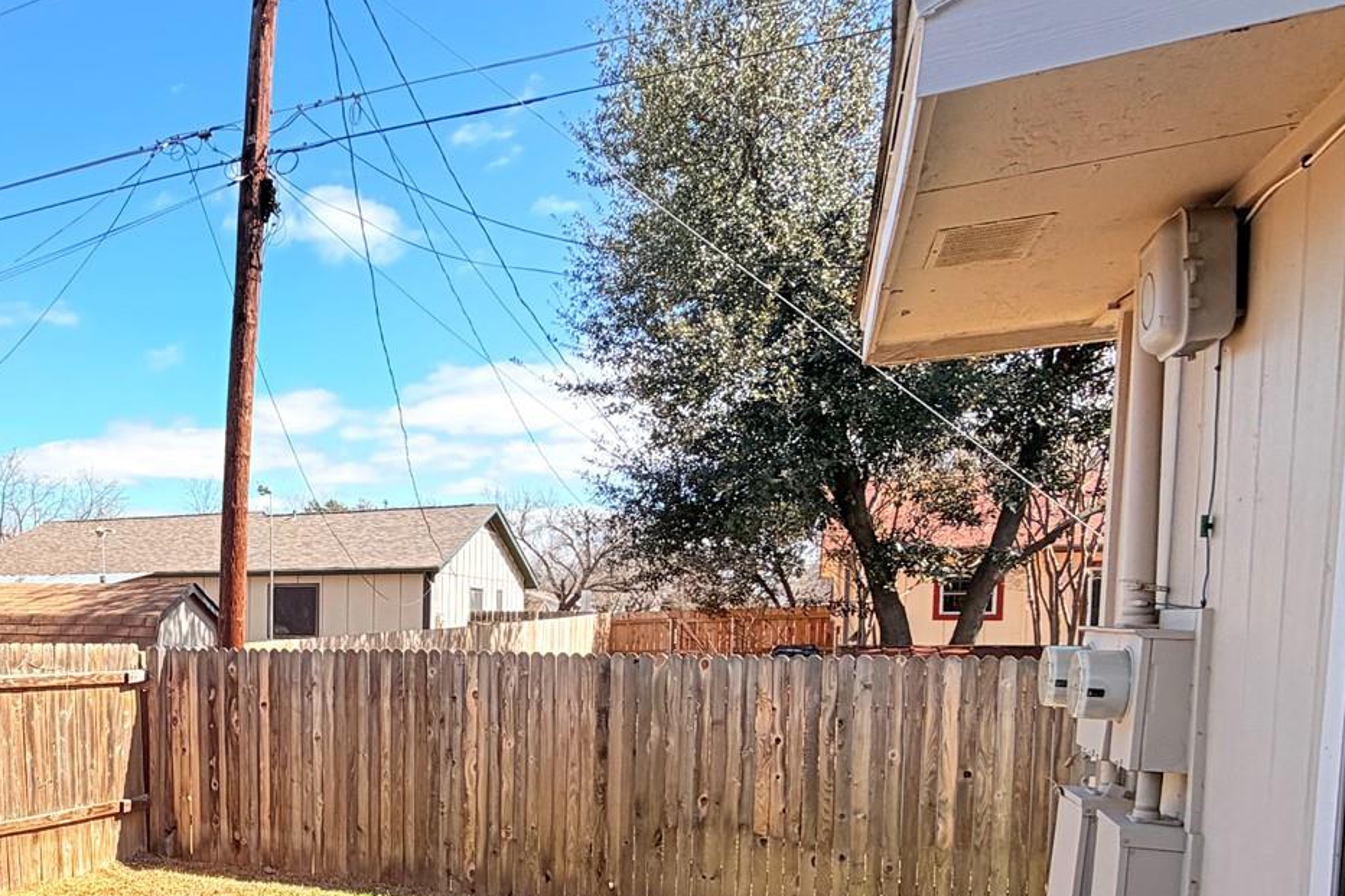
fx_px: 1195
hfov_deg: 51.2
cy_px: 687
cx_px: 108
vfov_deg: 39.8
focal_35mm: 32
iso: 25
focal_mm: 2.22
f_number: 2.2
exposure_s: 1/770
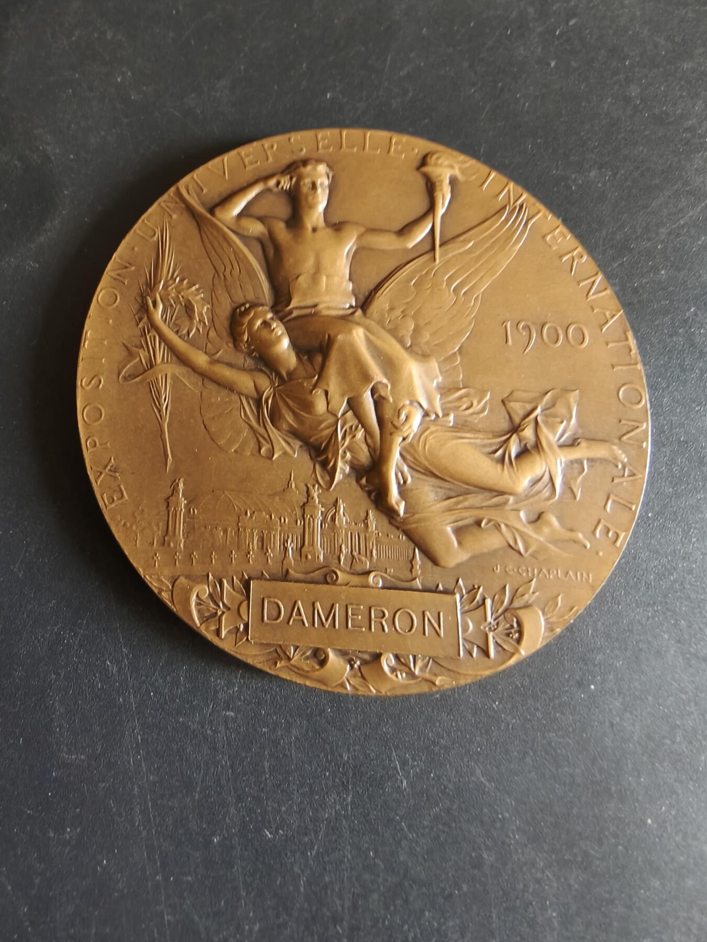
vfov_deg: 73.9
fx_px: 626
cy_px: 471
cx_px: 354
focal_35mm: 23
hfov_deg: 58.9
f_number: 2
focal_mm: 2.32
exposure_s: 1/44
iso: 800
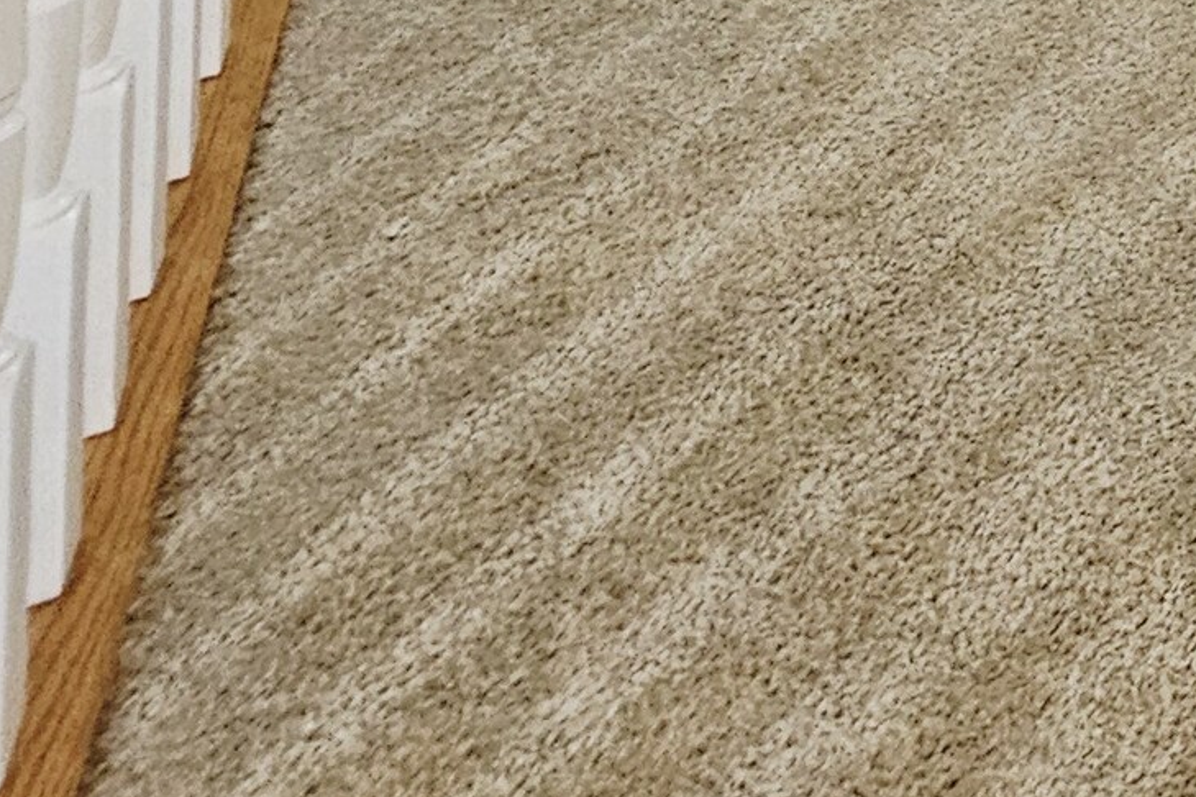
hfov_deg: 25.0
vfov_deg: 15.0
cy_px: -1084
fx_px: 1894
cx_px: 1875
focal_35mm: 57
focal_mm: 2.2
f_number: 2.2
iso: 320
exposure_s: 1/40
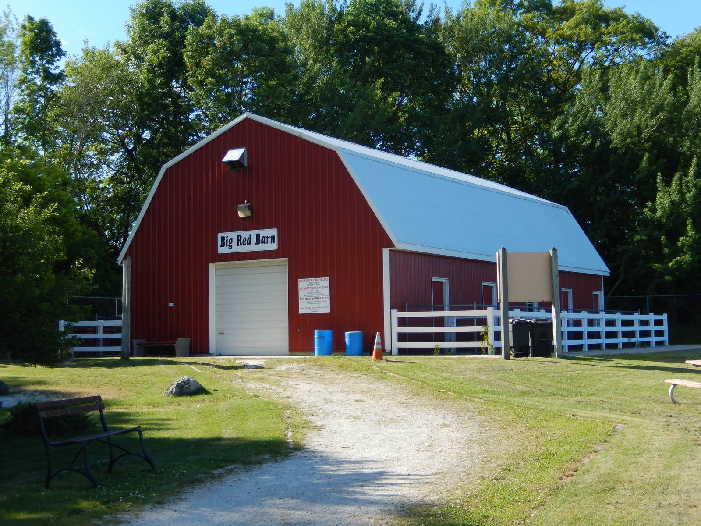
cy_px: 263
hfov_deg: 33.2
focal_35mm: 58
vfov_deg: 25.2
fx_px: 1175
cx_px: 350
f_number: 4.6
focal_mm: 10.4
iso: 125
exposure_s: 1/400
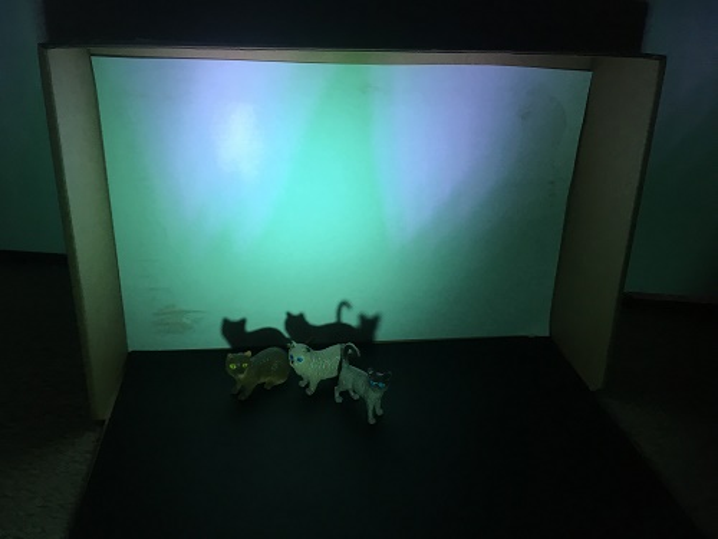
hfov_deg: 61.7
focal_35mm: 29
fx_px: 602
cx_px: 359
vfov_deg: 48.2
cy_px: 270
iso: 64
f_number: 2.2
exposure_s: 1/33
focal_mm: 4.15
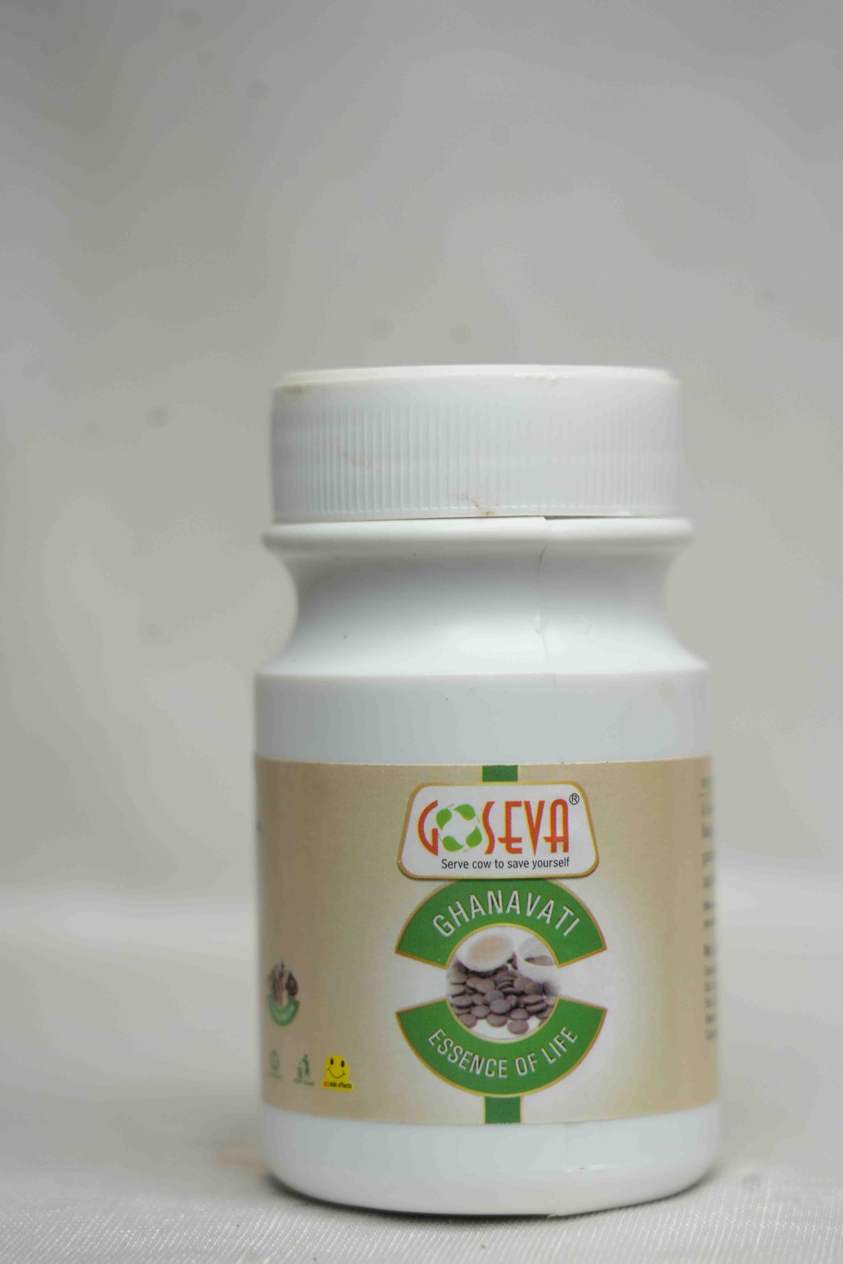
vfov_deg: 17.9
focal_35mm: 114
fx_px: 4004
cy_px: 657
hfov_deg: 12.0
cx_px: 452
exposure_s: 1/60
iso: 200
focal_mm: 105
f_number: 5.6
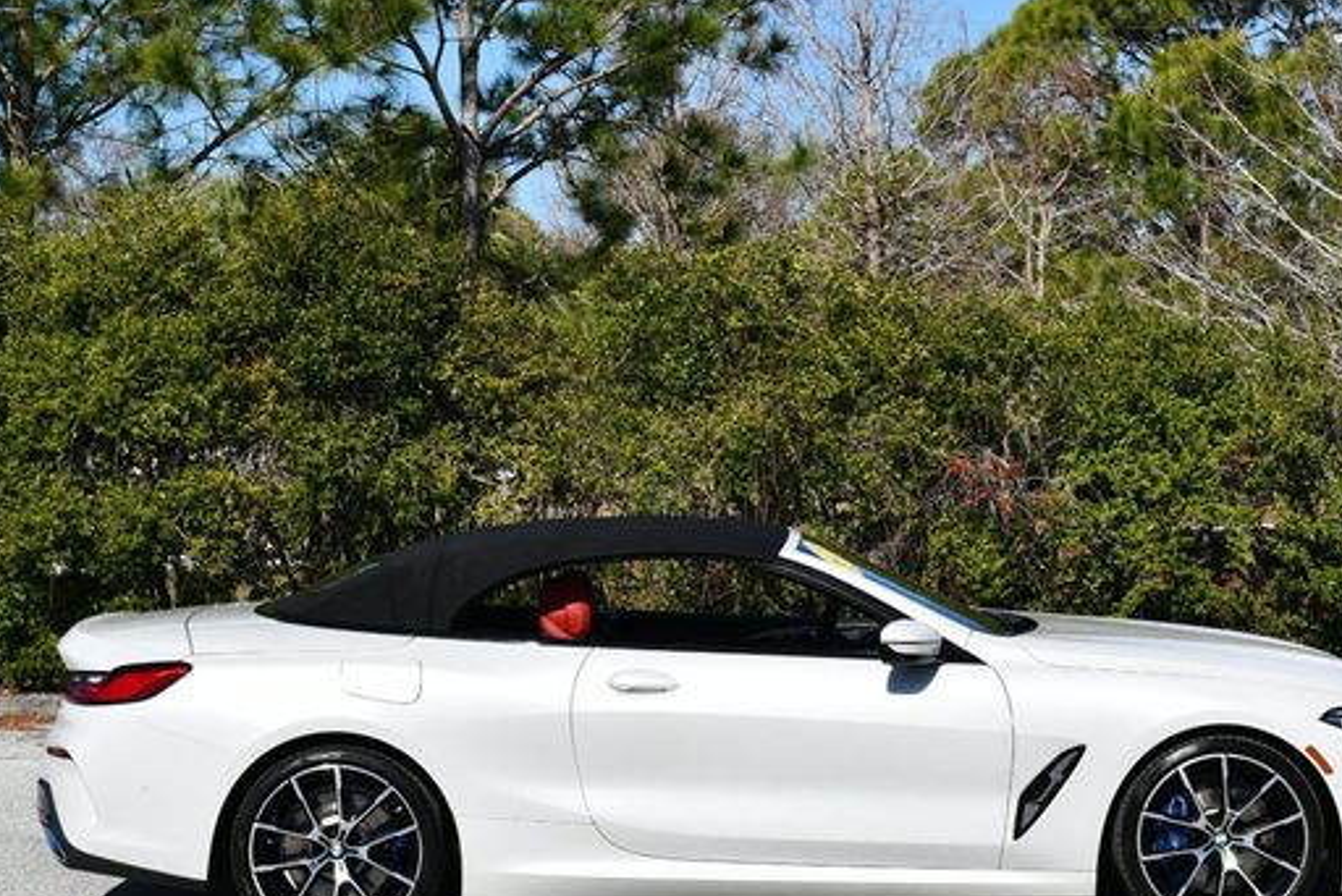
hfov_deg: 23.9
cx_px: 739
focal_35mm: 85
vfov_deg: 16.1
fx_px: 3170
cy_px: 487
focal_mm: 34
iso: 100
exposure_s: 1/320
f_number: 9
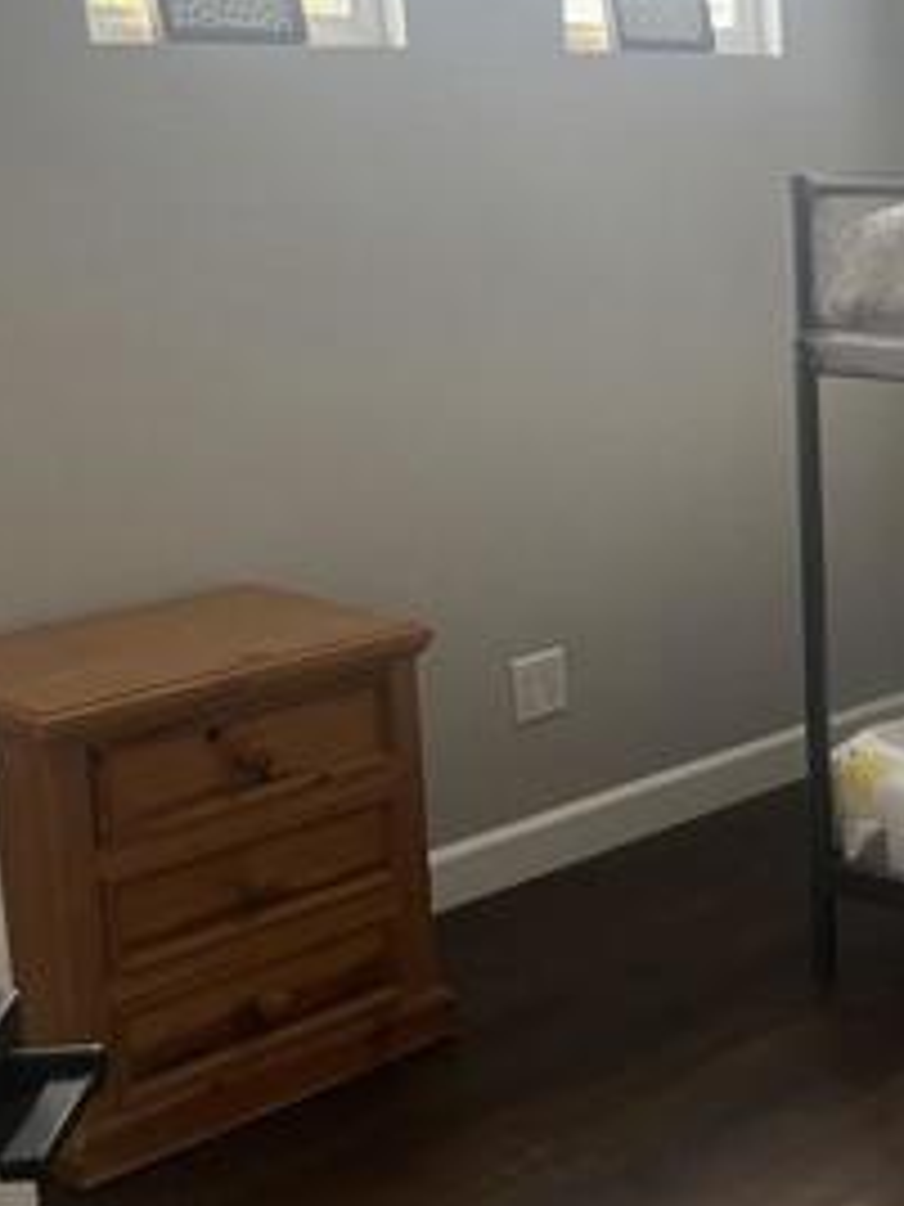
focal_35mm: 62
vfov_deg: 31.2
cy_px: 598
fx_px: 2159
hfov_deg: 22.0
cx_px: 1057
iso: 160
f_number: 1.6
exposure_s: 1/60
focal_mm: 5.1
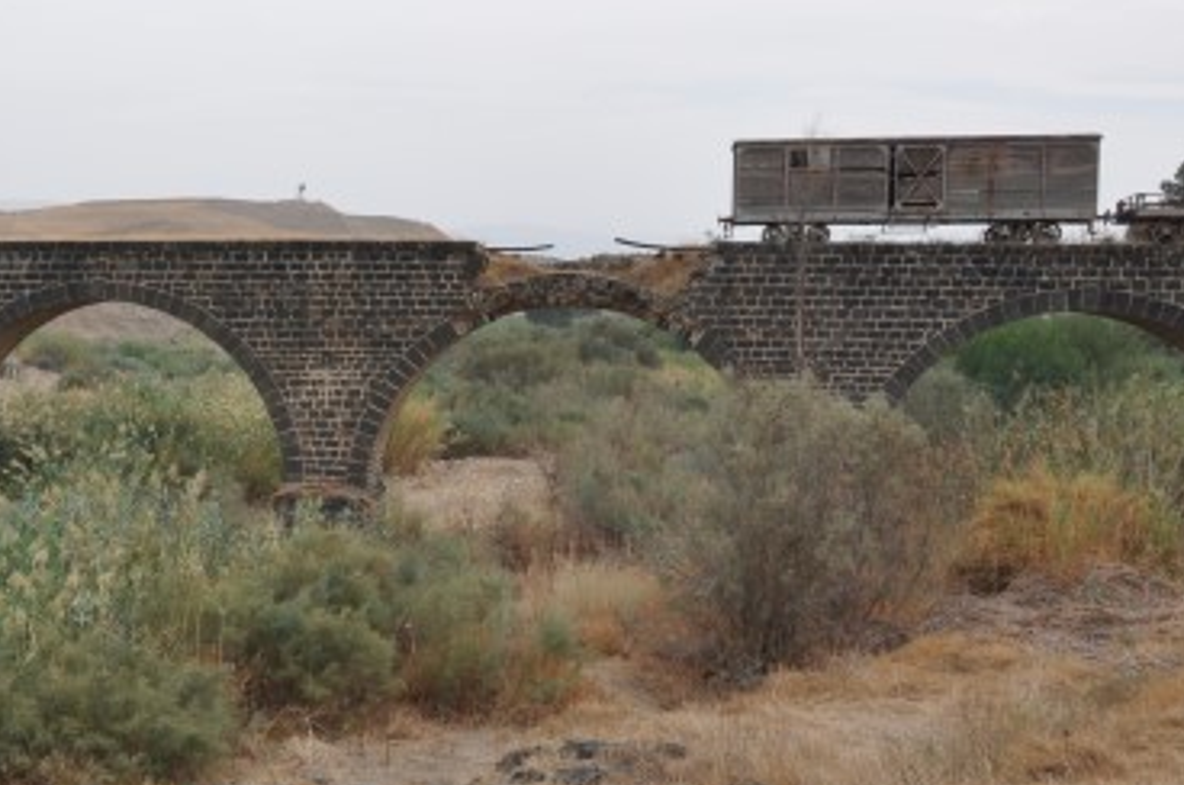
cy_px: 524
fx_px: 1937
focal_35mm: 59
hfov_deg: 32.2
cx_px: 98
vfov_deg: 22.8
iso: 200
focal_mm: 20
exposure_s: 1/125
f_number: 13
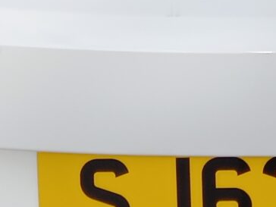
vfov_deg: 7.9
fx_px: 1403
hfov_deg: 11.2
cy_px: -259
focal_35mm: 176
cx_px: 243
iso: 25
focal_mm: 4.6
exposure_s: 1/546
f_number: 2
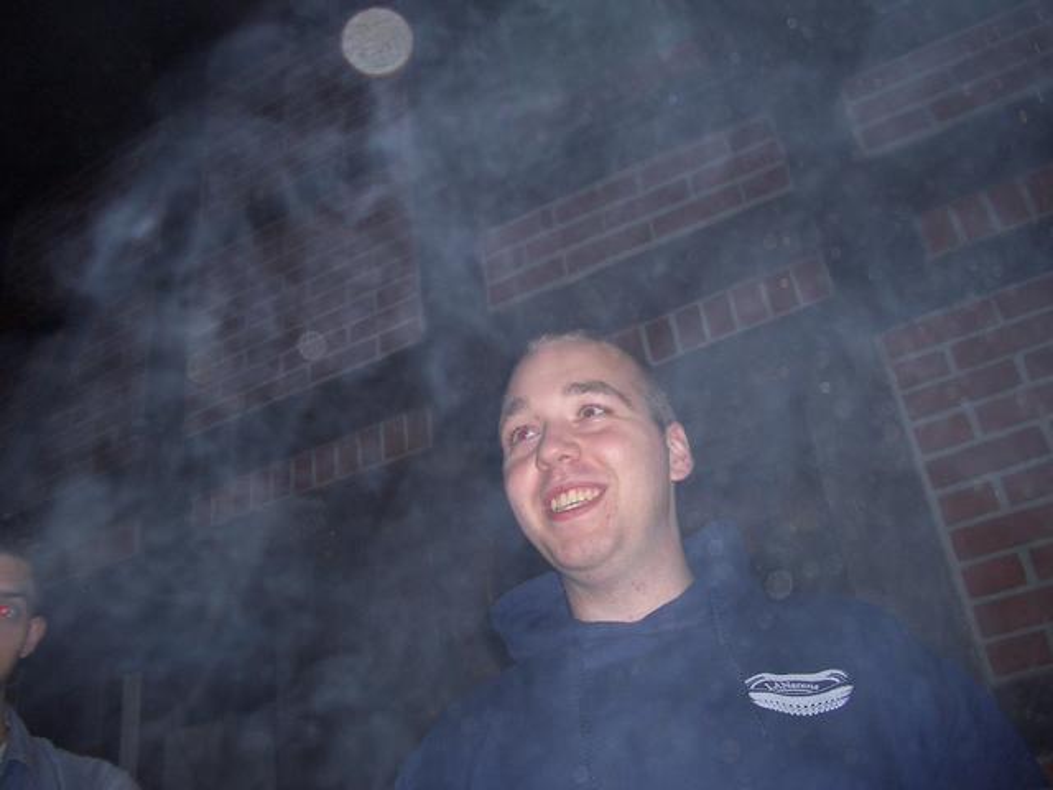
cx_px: 526
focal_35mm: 35
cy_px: 395
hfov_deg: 52.6
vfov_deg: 40.7
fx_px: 1065
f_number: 2.6
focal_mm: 5.8
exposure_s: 1/40
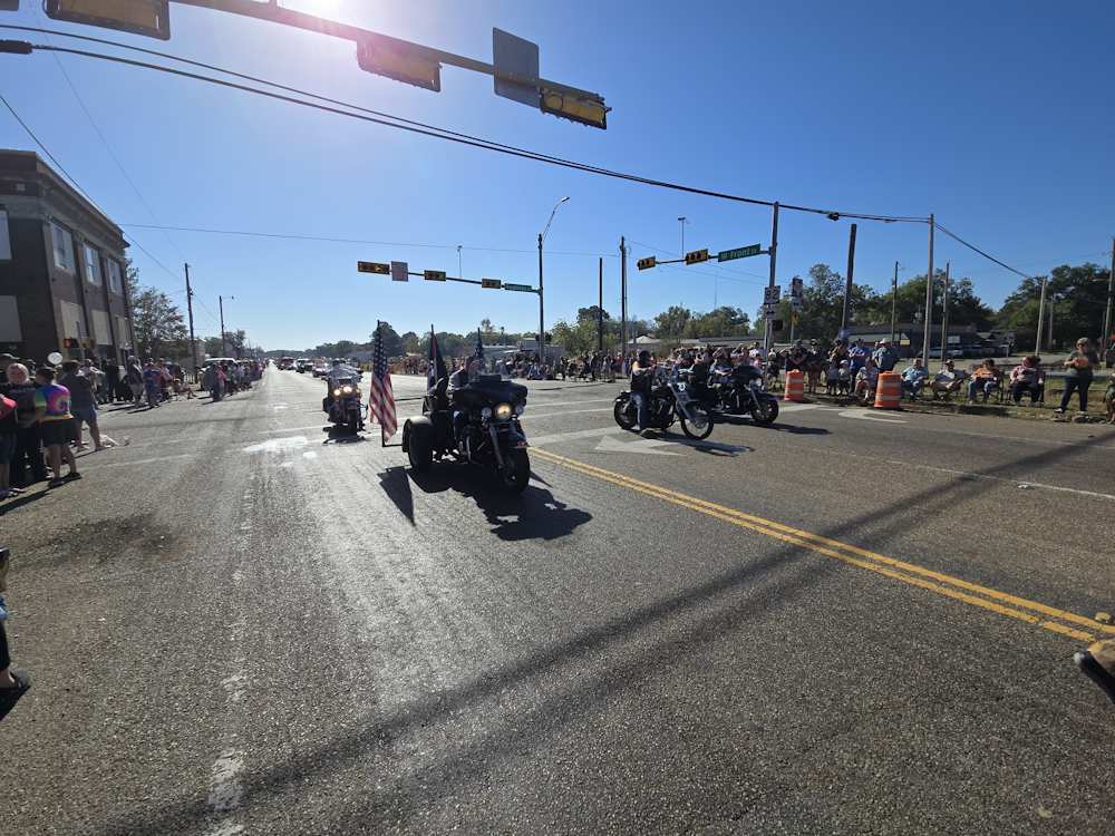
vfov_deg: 89.9
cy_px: 418
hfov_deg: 106.2
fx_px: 419
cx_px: 558
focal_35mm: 13
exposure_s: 1/3550
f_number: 2.2
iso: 50
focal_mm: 2.2
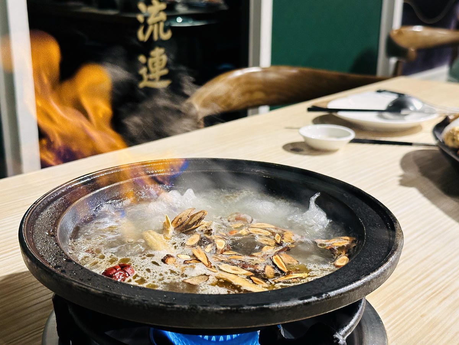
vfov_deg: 30.3
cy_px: 172
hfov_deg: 39.7
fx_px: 636
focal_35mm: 48
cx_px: 230
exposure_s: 1/60
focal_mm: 6.86
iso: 250
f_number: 1.78
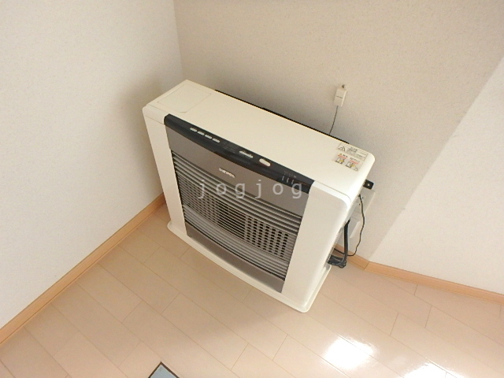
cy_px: 189
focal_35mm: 21
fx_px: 306
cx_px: 252
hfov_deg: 79.0
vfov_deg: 63.4
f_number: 3.5
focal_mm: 3.7
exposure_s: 1/30
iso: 500
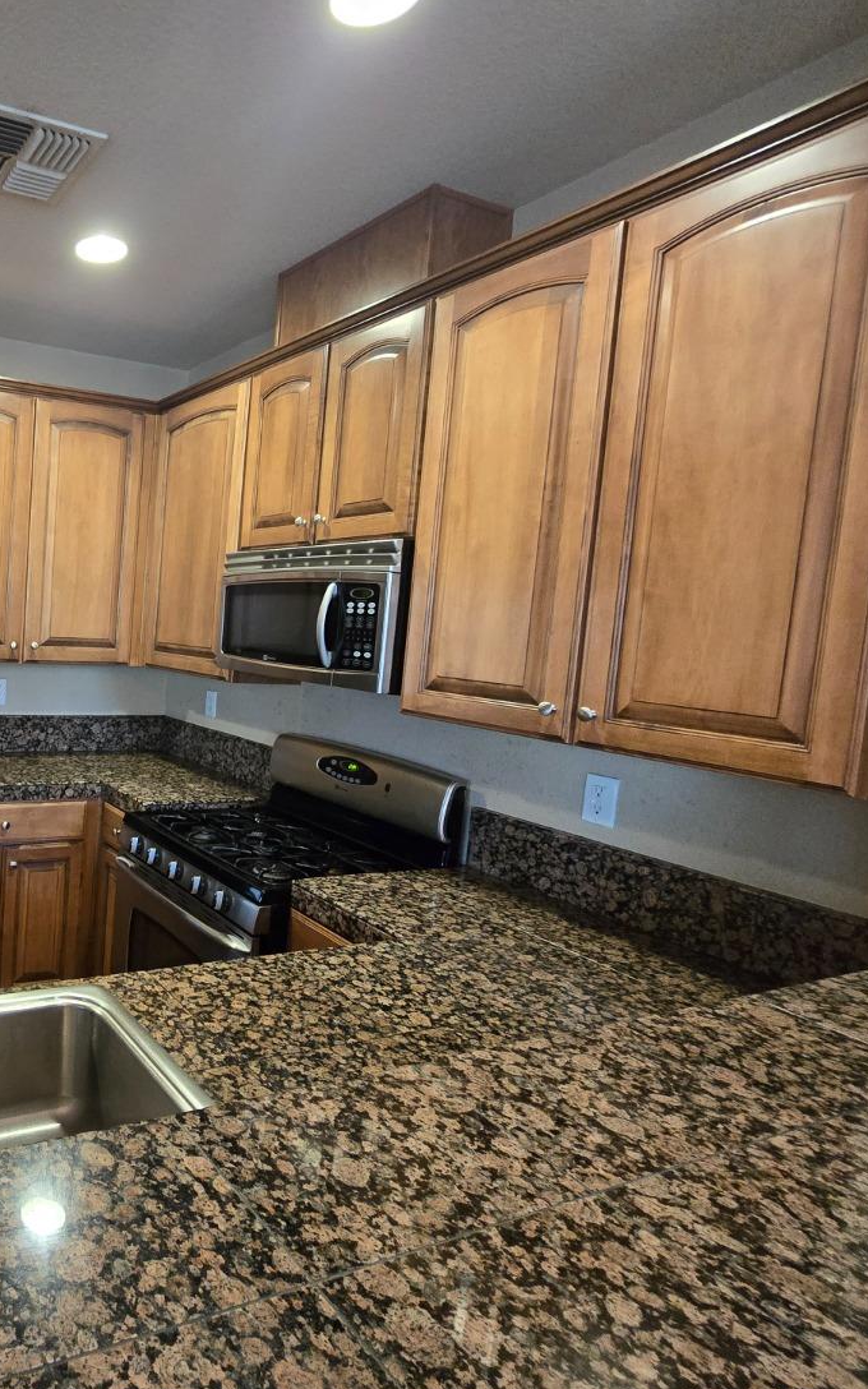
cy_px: 693
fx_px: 719
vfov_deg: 88.0
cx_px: 34
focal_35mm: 19
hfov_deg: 52.0
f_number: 2.2
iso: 640
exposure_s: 1/60
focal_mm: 2.2
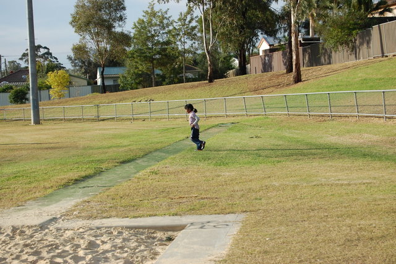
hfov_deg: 24.6
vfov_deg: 16.5
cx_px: 198
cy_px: 132
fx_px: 907
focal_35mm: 82
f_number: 9
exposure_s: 1/320
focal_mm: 55
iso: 200
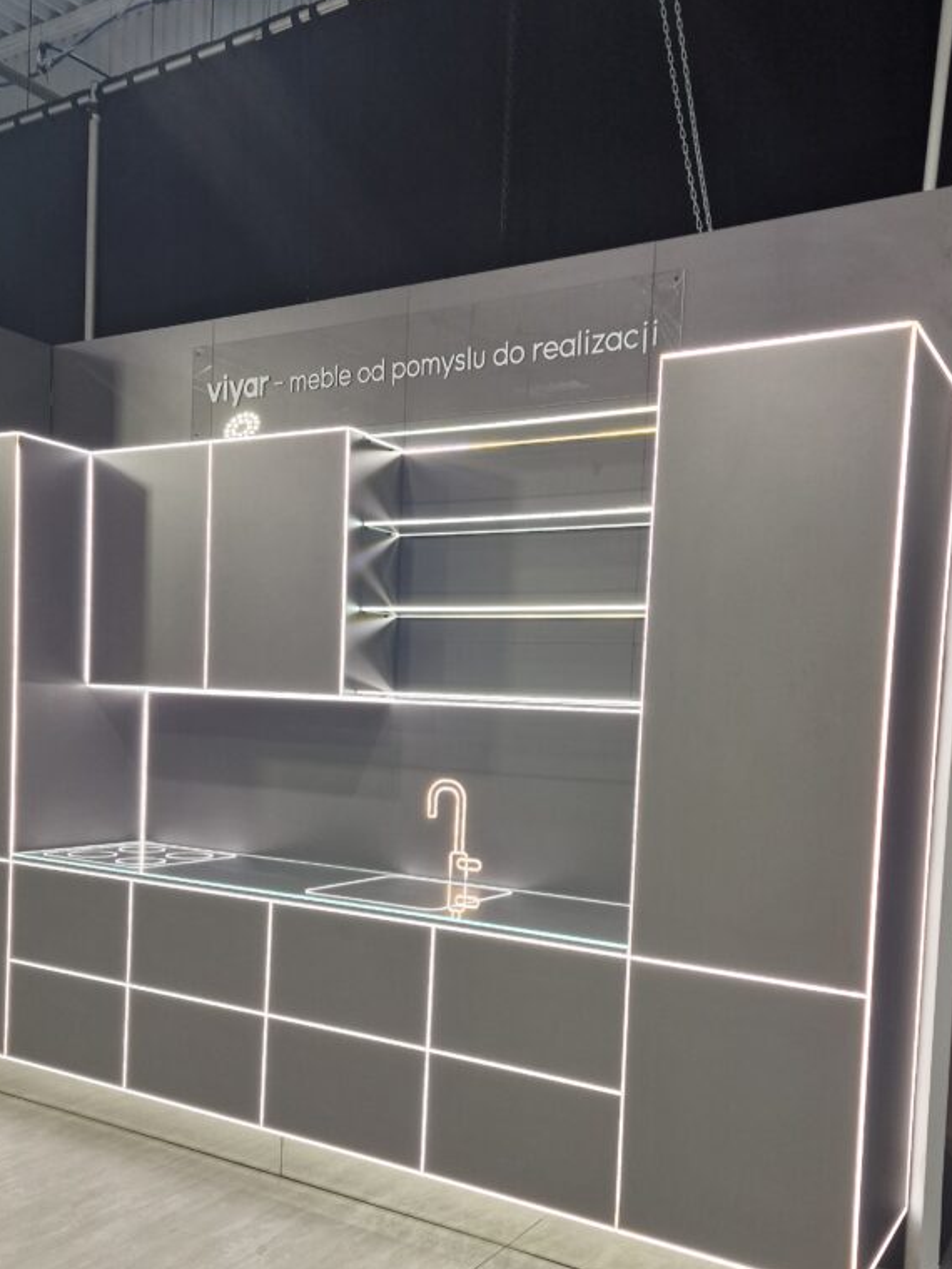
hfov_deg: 45.4
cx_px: 523
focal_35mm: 31
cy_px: 793
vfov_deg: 57.6
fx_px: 1137
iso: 50
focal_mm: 6.4
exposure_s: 1/100
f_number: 1.8
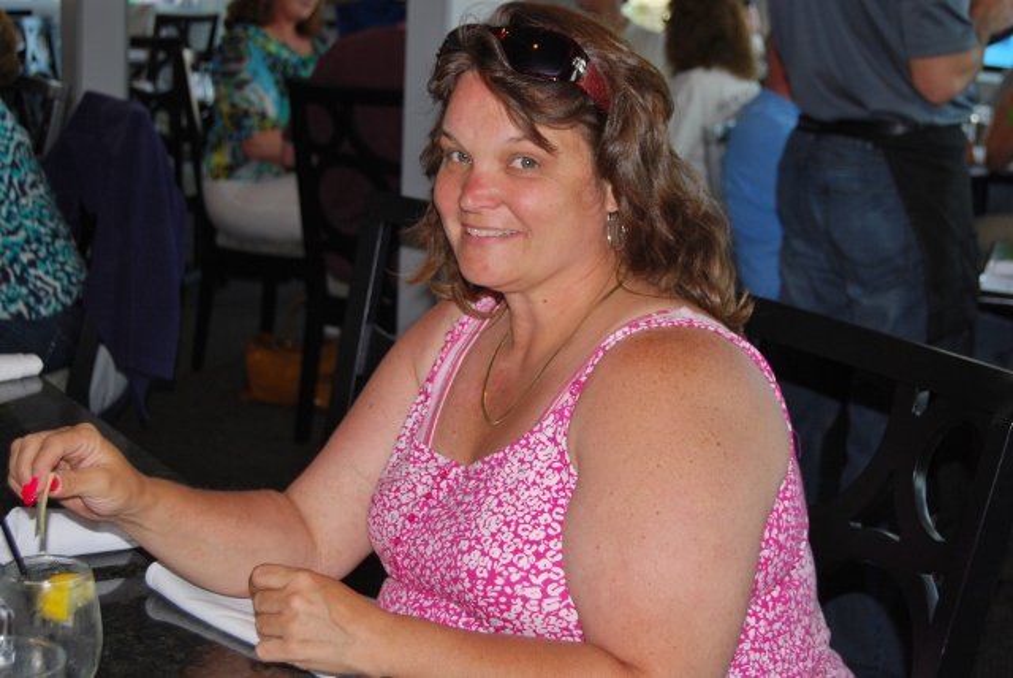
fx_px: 1901
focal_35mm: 68
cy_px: 339
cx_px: 506
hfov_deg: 29.8
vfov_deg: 20.2
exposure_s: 1/60
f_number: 5.3
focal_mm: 45
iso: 200
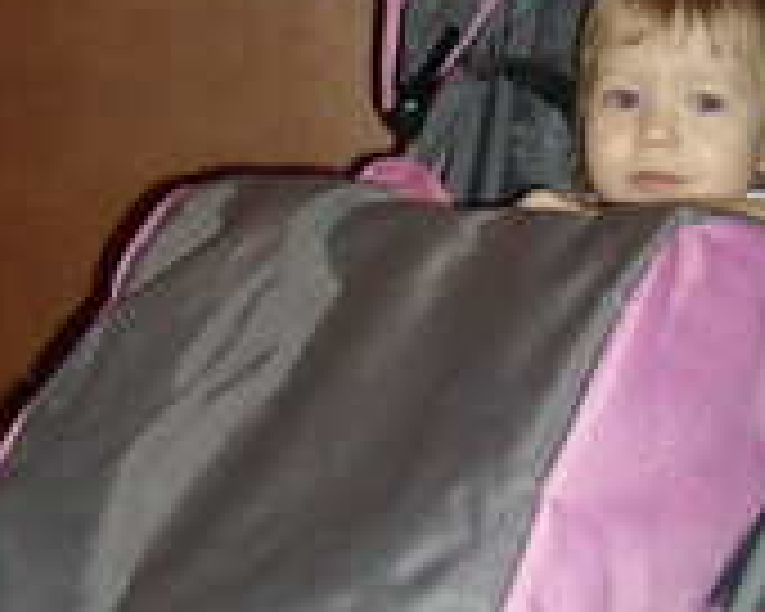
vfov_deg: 16.5
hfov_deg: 20.5
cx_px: 493
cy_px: 410
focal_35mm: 93
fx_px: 2106
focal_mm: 6
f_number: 2.8
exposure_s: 1/60
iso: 200
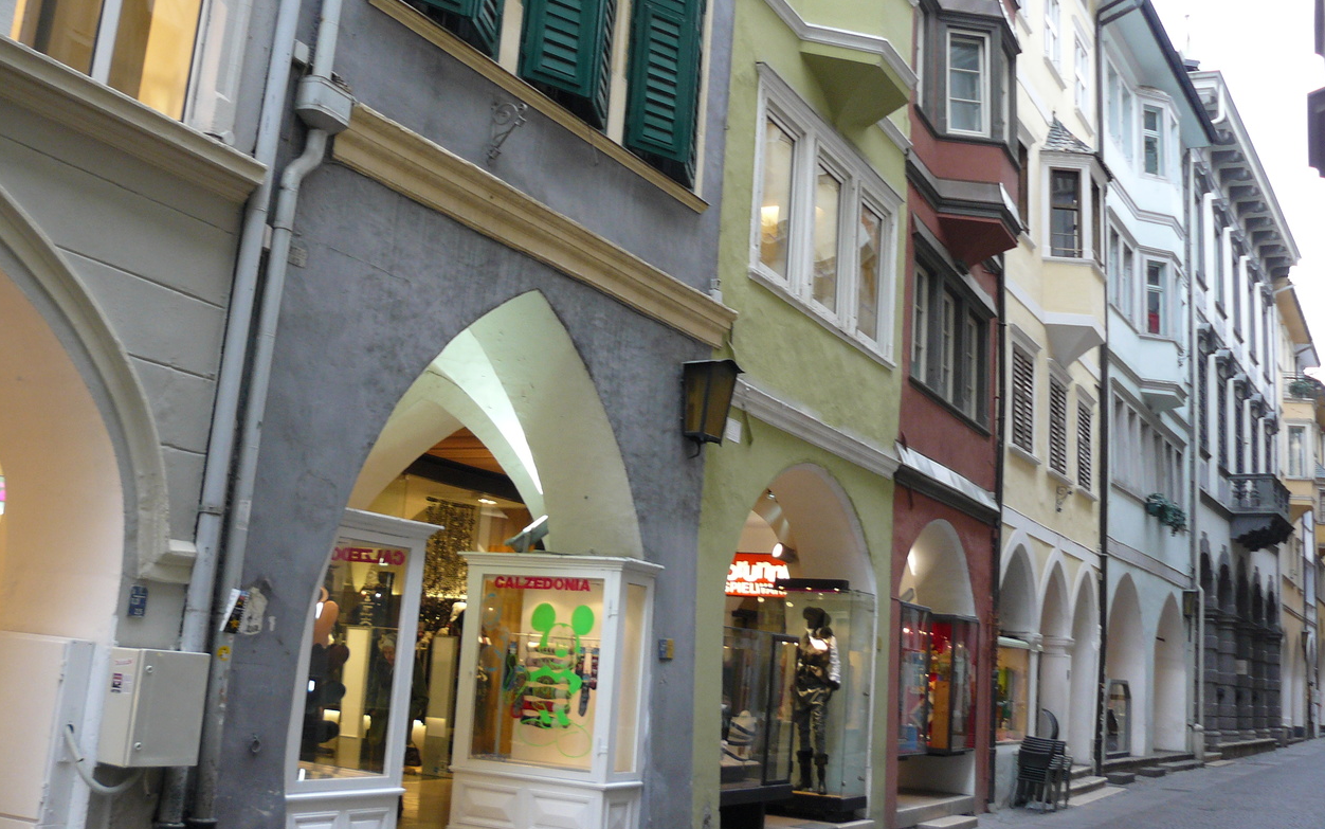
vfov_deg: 32.7
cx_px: 651
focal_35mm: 39
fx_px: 1409
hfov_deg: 50.4
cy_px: 336
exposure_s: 1/30
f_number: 2.8
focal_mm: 6
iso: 125
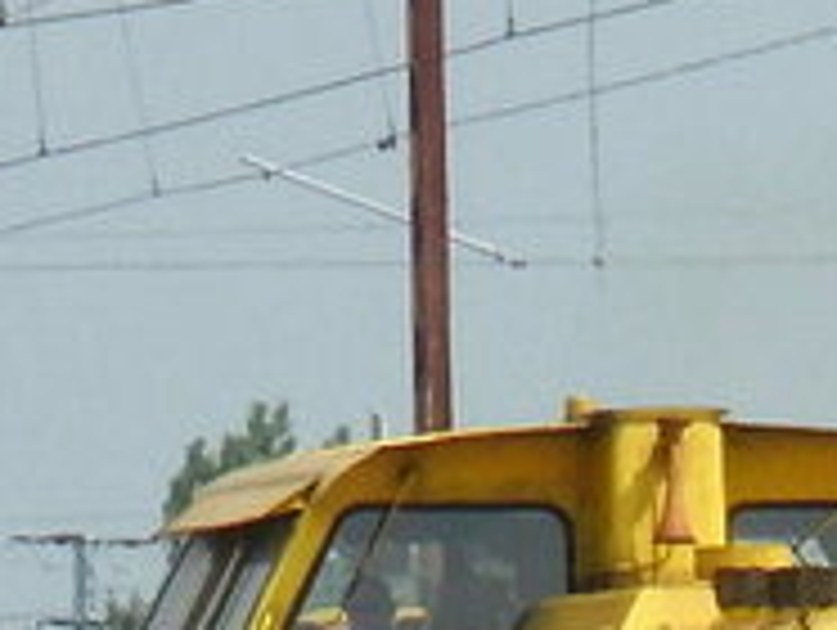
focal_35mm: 1276
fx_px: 30893
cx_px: 1260
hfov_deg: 1.6
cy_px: 963
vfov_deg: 1.2
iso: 100
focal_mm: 35.2
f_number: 5.9
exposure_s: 1/449
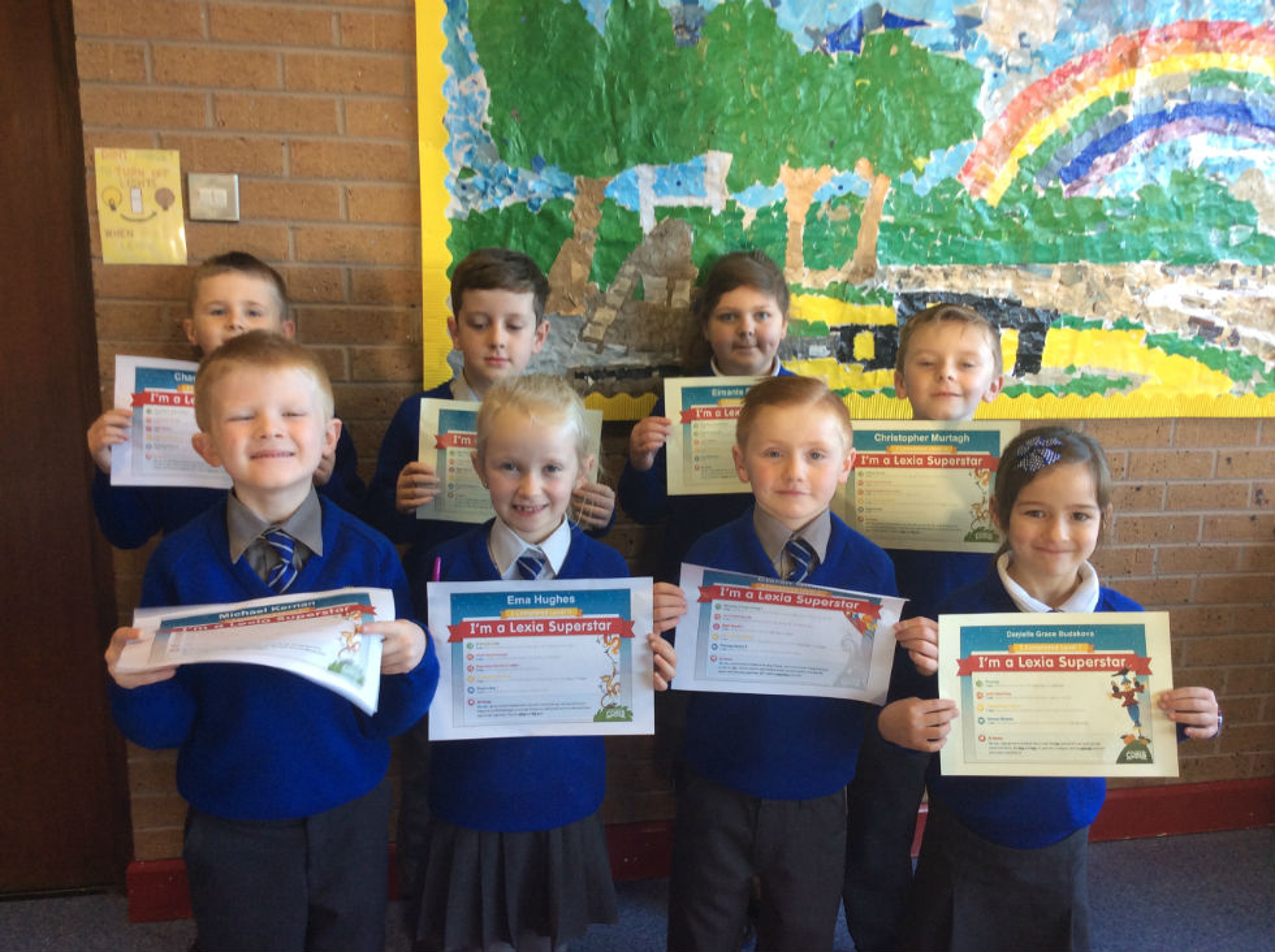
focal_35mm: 32
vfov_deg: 44.1
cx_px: 638
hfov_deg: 56.9
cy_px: 476
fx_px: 1177
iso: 40
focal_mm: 3.3
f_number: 2.4
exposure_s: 1/24
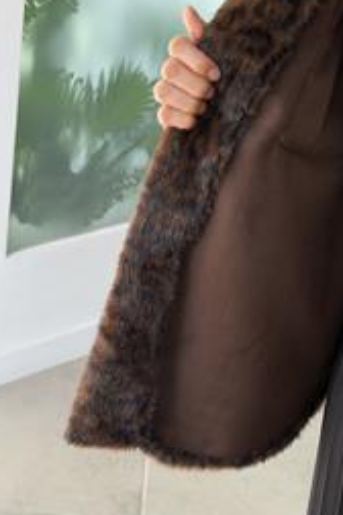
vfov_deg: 24.8
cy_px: 232
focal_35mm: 82
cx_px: 208
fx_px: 1172
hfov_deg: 16.6
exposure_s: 1/182
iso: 50
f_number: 1.78
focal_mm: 6.76
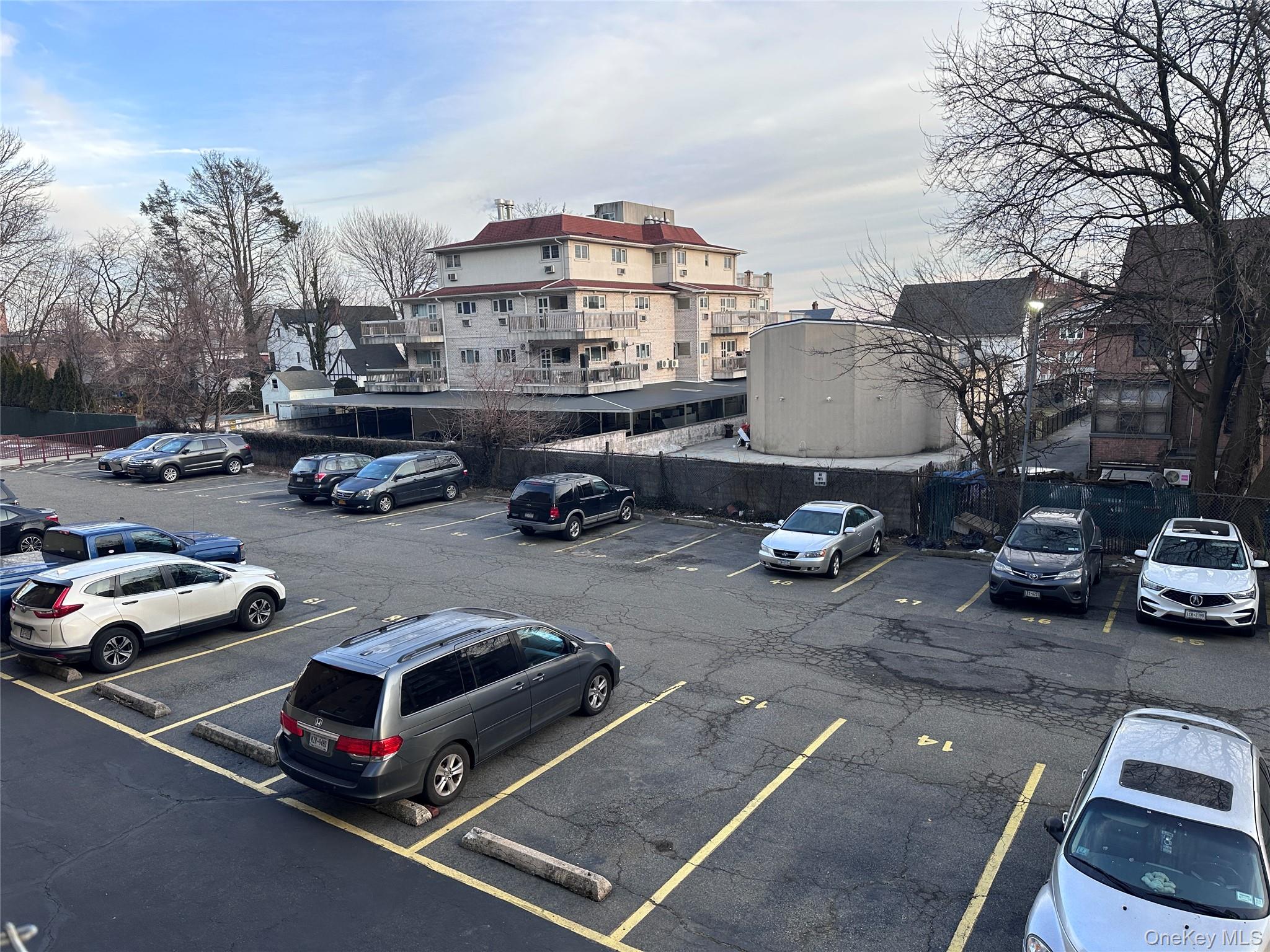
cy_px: 476
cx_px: 635
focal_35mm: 24
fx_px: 881
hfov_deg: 71.6
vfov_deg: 56.8
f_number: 1.78
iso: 80
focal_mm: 6.86
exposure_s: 1/503
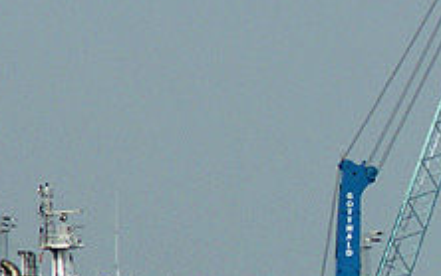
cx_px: 606
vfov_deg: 0.9
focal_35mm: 1480
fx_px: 17797
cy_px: 312
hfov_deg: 1.4
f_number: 8
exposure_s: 1/640
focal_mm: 210
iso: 200
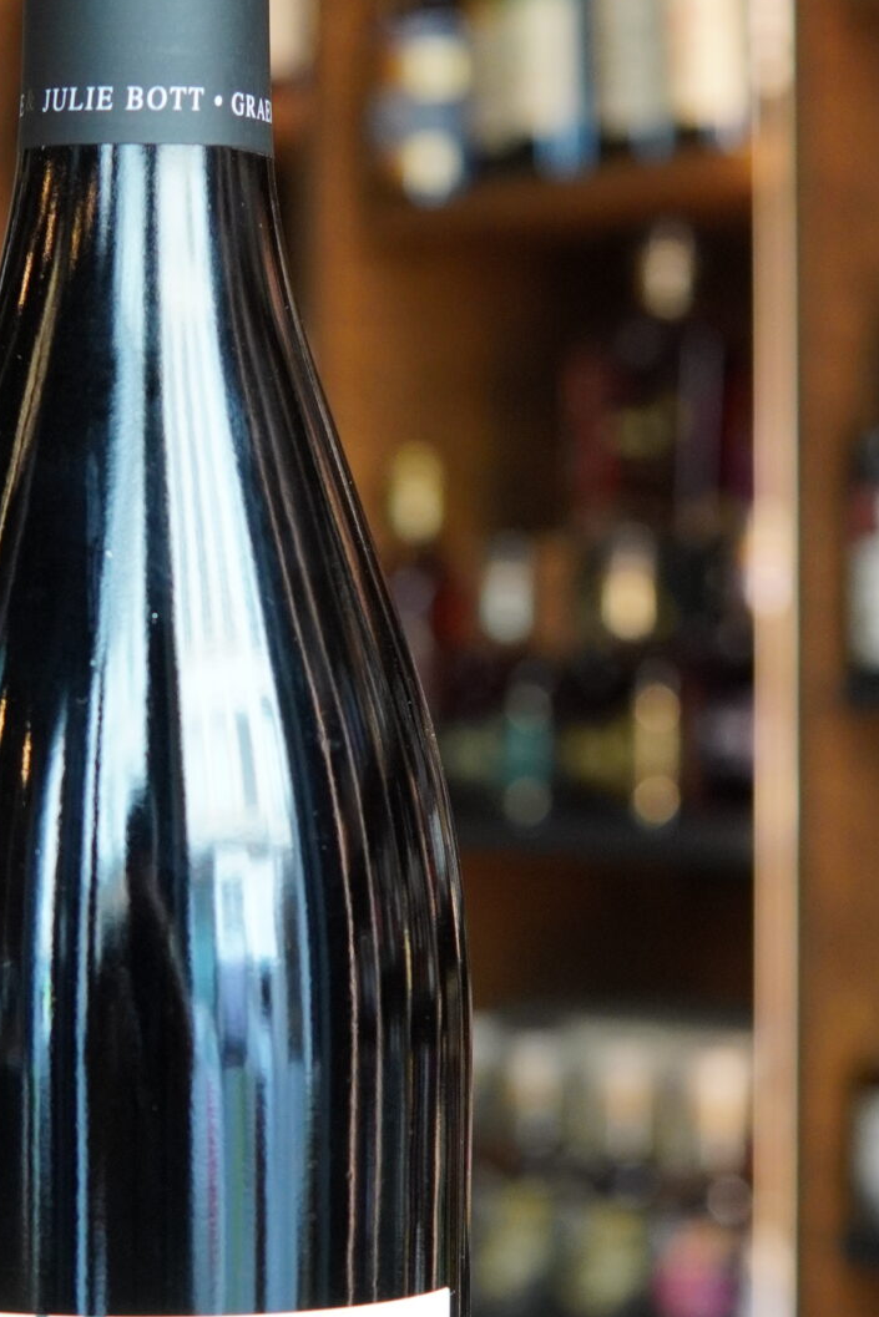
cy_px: 690
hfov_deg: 12.5
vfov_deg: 18.8
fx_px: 3991
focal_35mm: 109
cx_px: 129
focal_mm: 30
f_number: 4
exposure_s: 1/160
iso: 1000
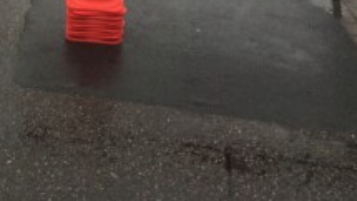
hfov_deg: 24.1
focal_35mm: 85
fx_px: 805
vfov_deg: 13.1
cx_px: 17
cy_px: -140
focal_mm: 4.15
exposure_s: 1/329
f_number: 2.2
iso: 25
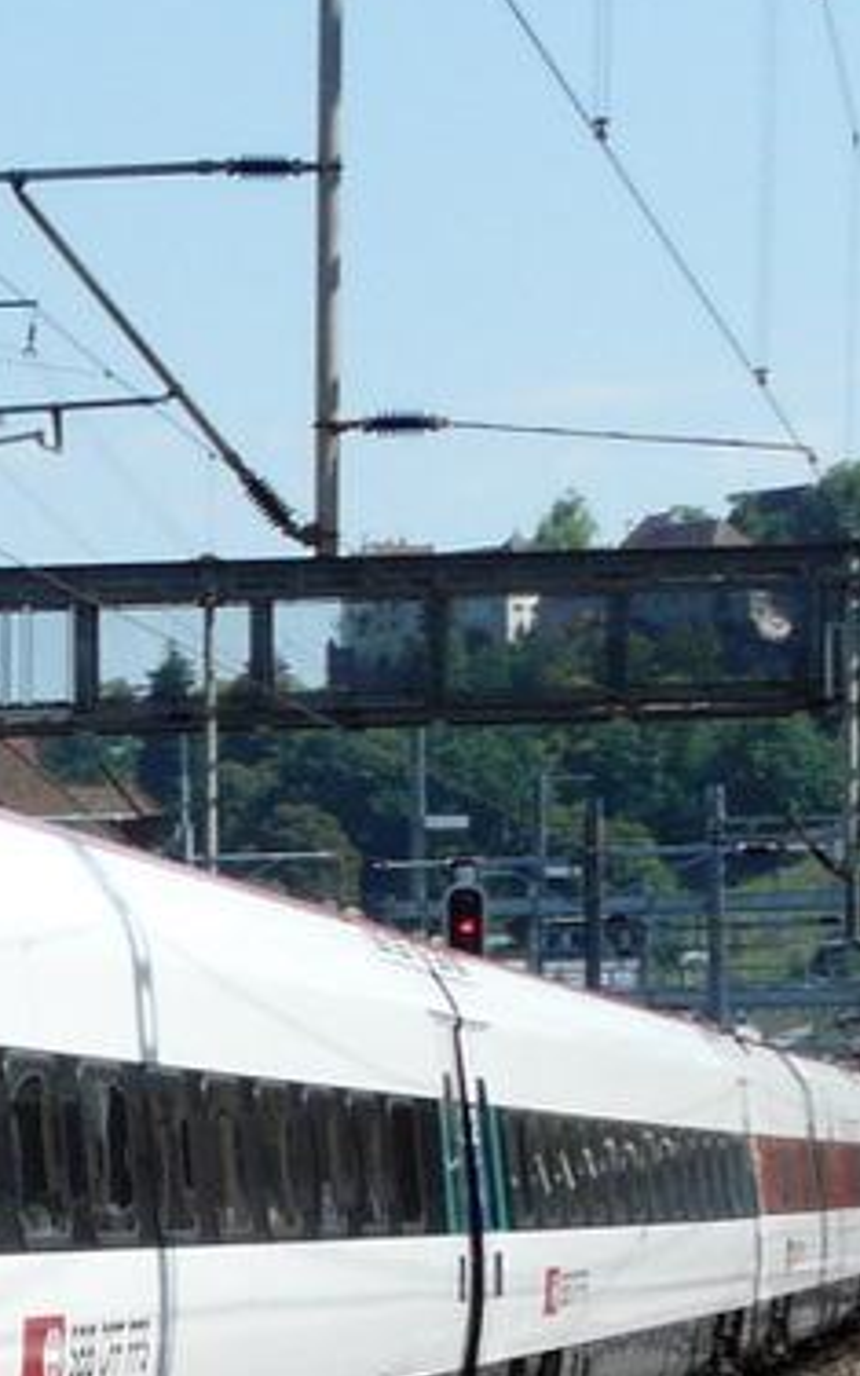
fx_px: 4650
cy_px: 1061
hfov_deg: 10.2
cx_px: -410
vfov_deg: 16.7
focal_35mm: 124
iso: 100
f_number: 5.6
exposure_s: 1/400
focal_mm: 7.2
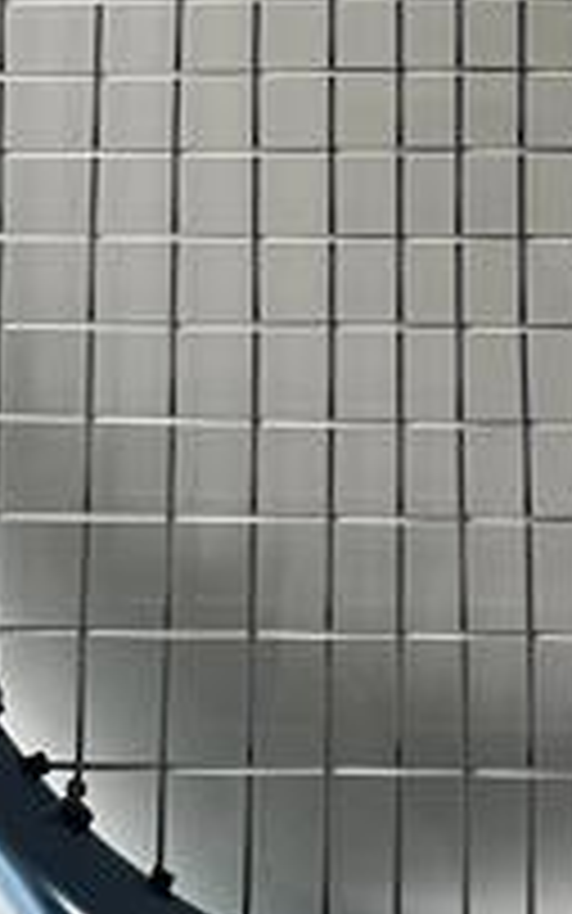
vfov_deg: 20.9
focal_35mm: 95
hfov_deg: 13.7
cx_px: 412
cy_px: -63
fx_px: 2368
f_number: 1.6
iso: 125
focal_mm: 5.1
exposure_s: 1/84
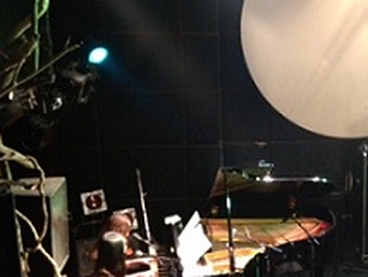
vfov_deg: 21.6
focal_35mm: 68
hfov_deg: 27.5
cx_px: 333
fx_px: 724
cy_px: 114
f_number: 2.4
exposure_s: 1/20
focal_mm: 4.28
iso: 400
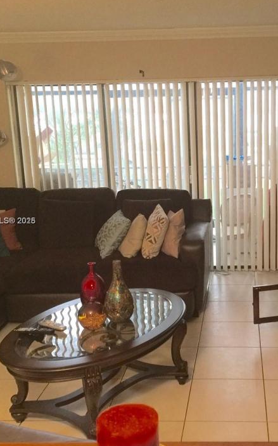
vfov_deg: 47.2
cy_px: 221
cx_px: 218
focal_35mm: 42
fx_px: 509
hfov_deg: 29.9
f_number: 2.2
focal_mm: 4.15
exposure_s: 1/10
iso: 125
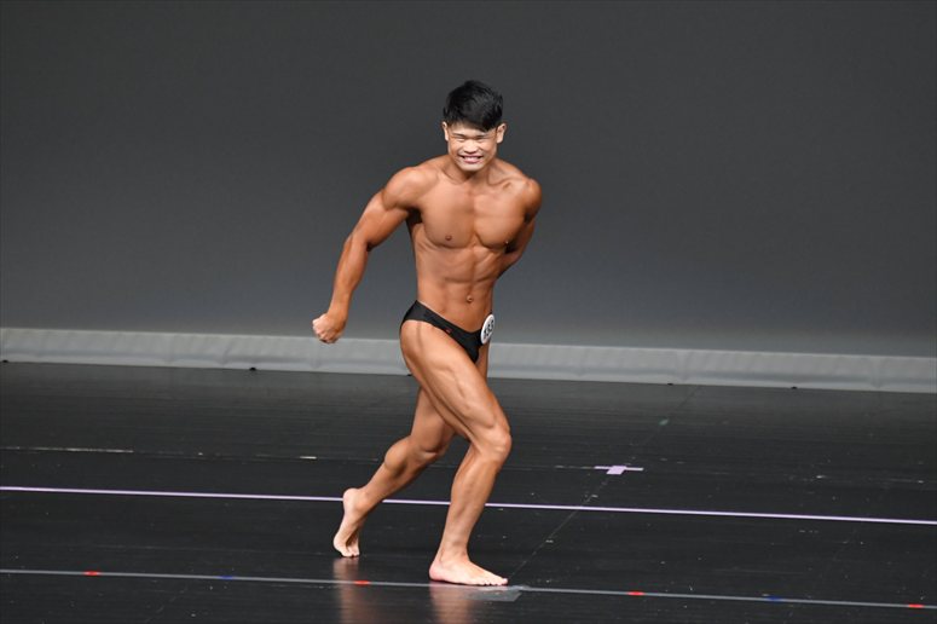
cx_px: 468
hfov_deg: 6.0
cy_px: 312
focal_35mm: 345
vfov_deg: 4.0
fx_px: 8975
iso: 4000
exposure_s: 1/400
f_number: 5.6
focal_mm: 230
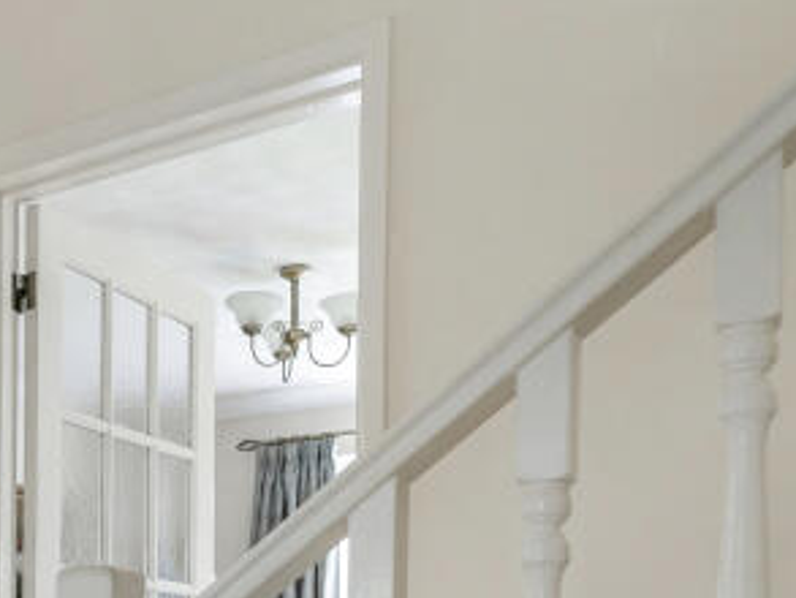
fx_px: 1081
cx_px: 0
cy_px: 663
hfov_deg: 36.4
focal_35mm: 47
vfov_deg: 28.1
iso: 320
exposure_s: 1/6
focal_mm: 14
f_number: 6.3
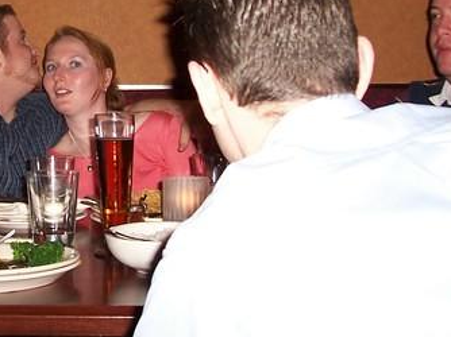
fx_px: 924
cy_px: 57
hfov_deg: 26.4
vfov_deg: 20.4
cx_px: 35
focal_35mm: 71
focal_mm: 5.6
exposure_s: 1/60
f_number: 2.8
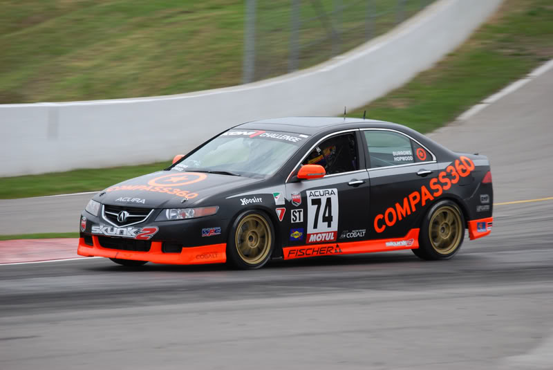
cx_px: 276
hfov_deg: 6.9
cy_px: 185
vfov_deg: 4.6
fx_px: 4612
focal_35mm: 300
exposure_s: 1/200
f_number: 8
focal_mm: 200
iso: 100
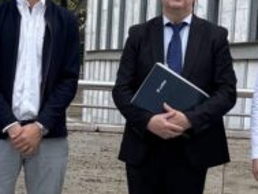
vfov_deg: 14.0
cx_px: 135
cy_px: 120
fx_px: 791
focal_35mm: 106
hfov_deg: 18.5
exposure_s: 1/988
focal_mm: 5.96
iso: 50
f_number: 1.6
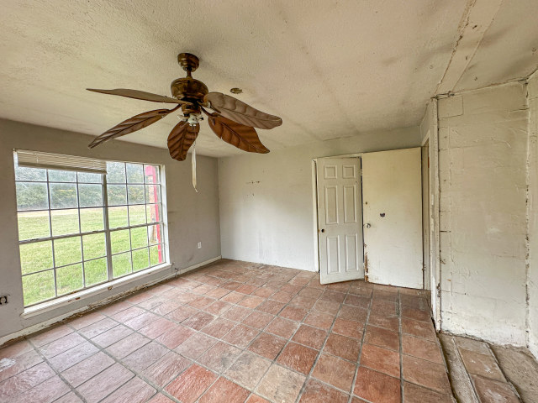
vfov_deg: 85.7
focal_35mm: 14
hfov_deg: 102.1
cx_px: 269
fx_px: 218
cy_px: 202
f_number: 2.2
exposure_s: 1/99
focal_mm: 2.22
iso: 80
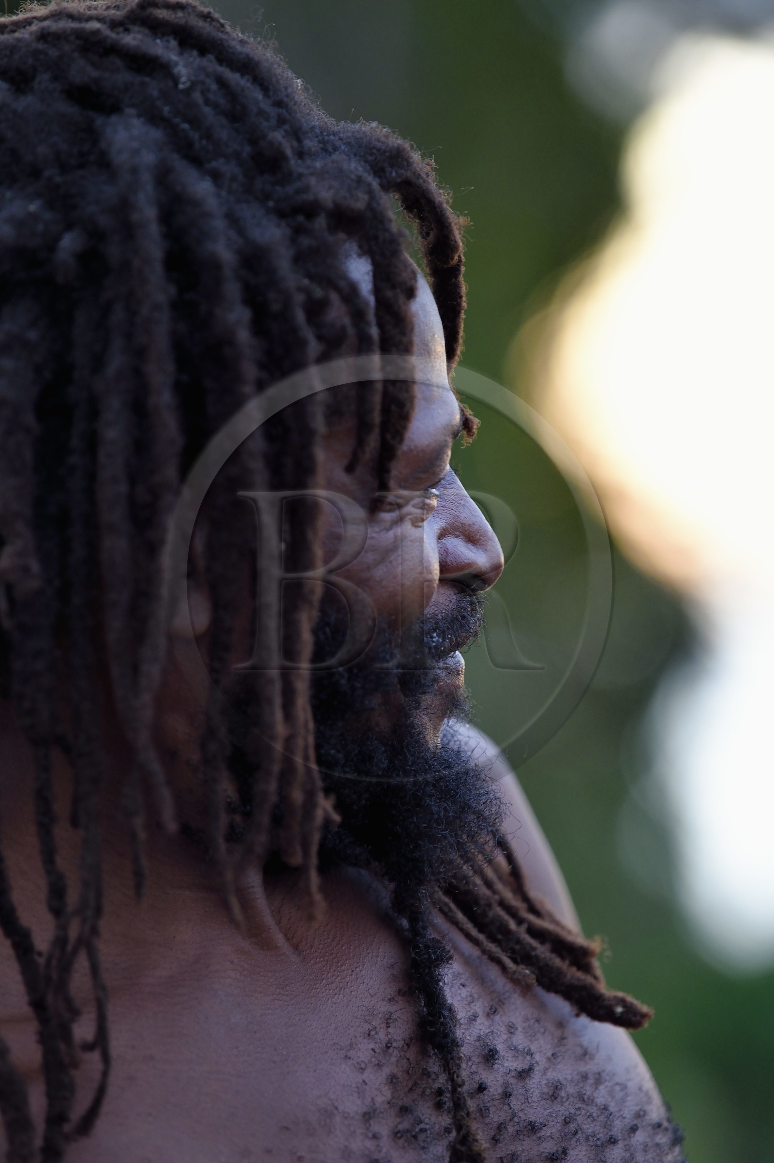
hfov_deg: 6.9
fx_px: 6455
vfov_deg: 10.3
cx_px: 387
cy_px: 582
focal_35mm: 200
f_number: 4
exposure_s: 1/80
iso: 1000
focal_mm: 200
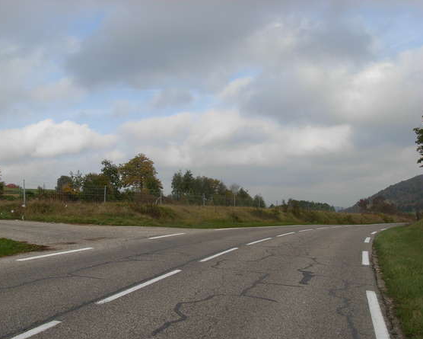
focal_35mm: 40
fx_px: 501
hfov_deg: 45.8
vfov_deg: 37.3
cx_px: 199
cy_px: 171
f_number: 4.9
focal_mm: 6.3
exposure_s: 1/483
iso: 79
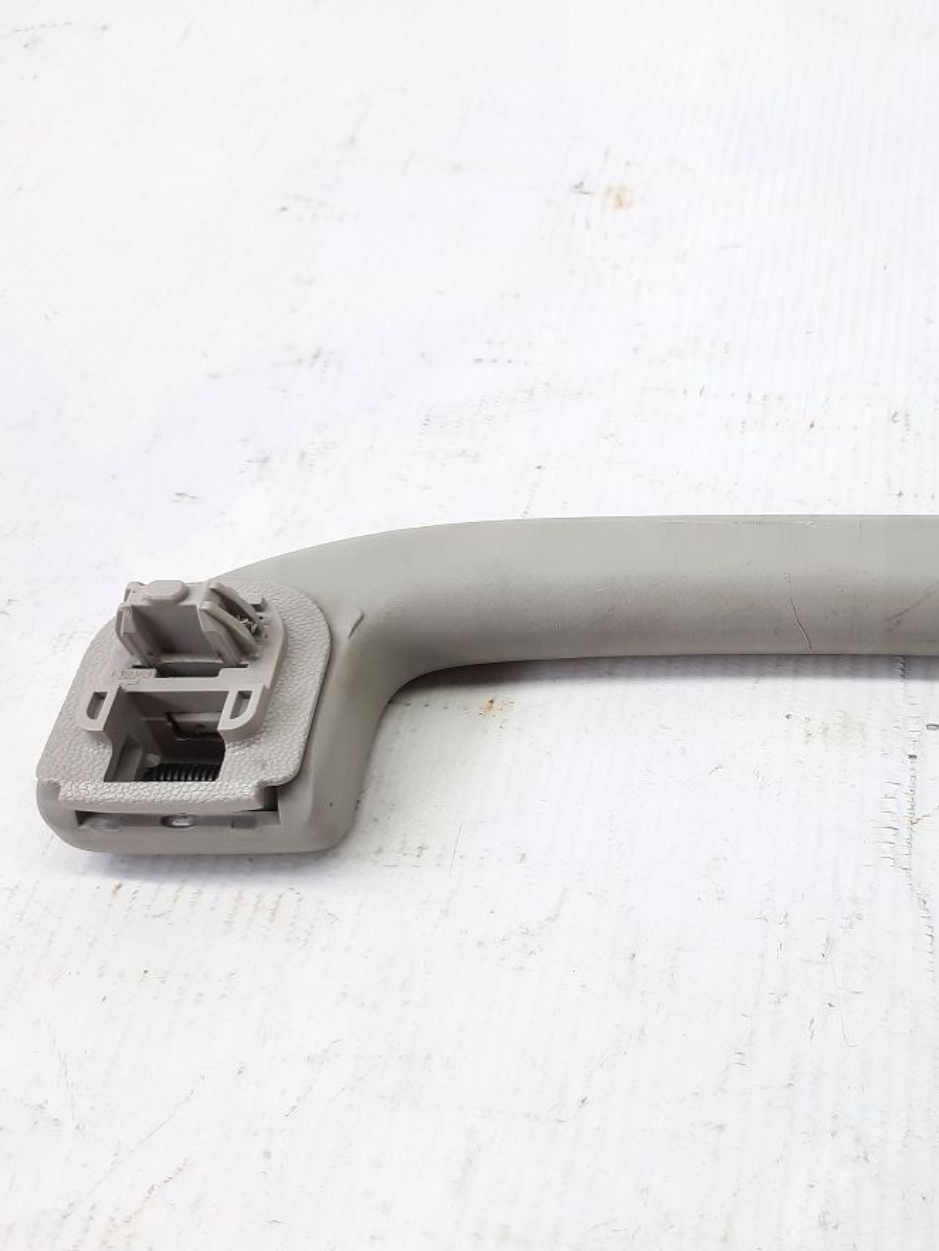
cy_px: 633
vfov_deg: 53.9
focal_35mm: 34
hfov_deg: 39.8
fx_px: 1229
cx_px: 776
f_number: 2
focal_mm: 4.6
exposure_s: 1/50
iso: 64
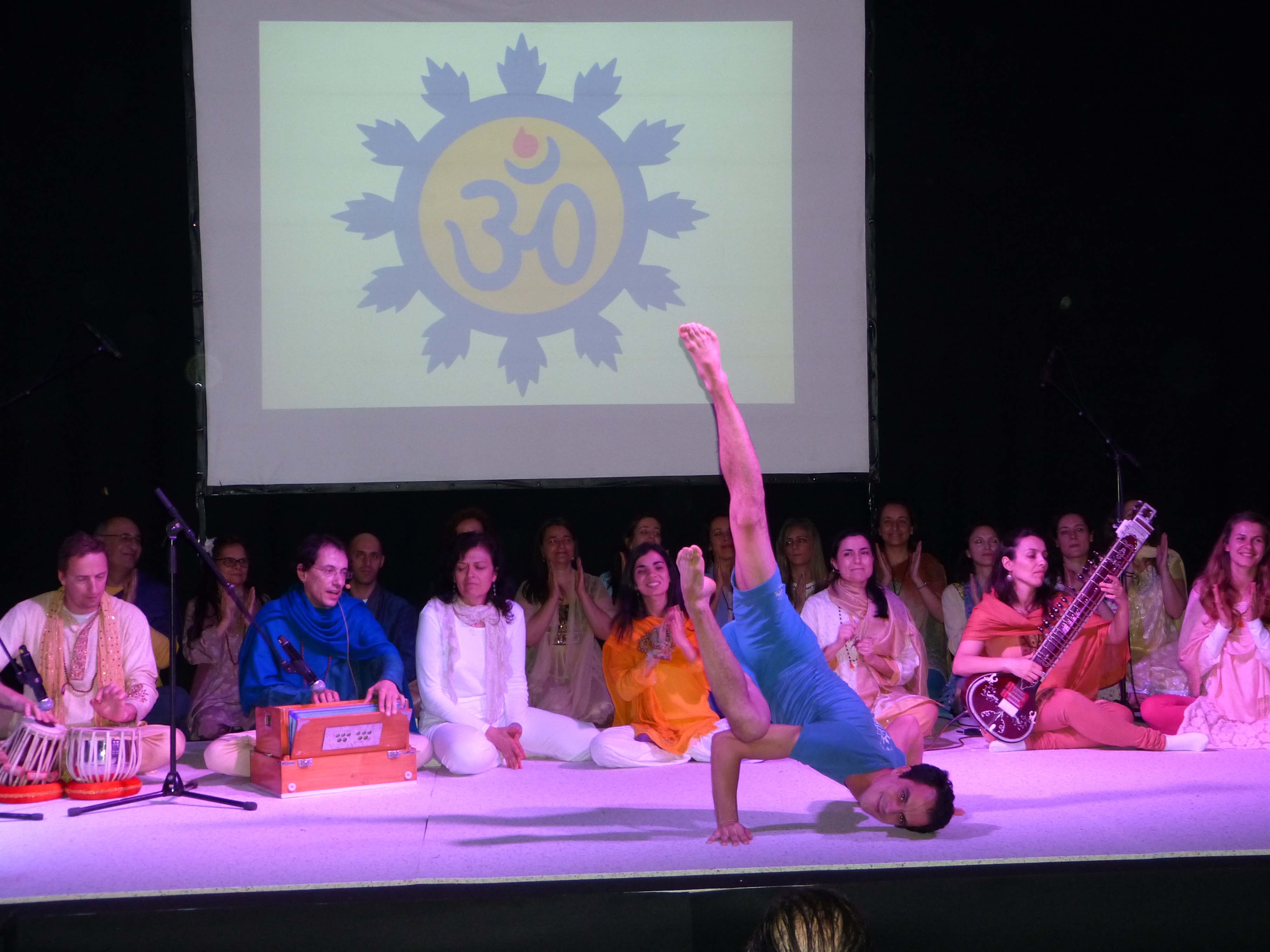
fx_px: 1944
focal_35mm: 53
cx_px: 635
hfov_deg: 36.2
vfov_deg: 27.5
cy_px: 476
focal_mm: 9.4
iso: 400
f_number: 3.2
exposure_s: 1/60
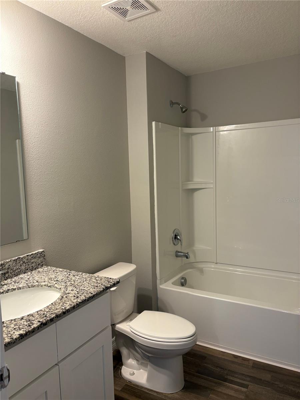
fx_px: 300
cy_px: 200
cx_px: 150
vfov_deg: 67.3
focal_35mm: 26
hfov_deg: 53.1
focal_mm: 5.96
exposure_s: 1/60
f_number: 1.6
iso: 125
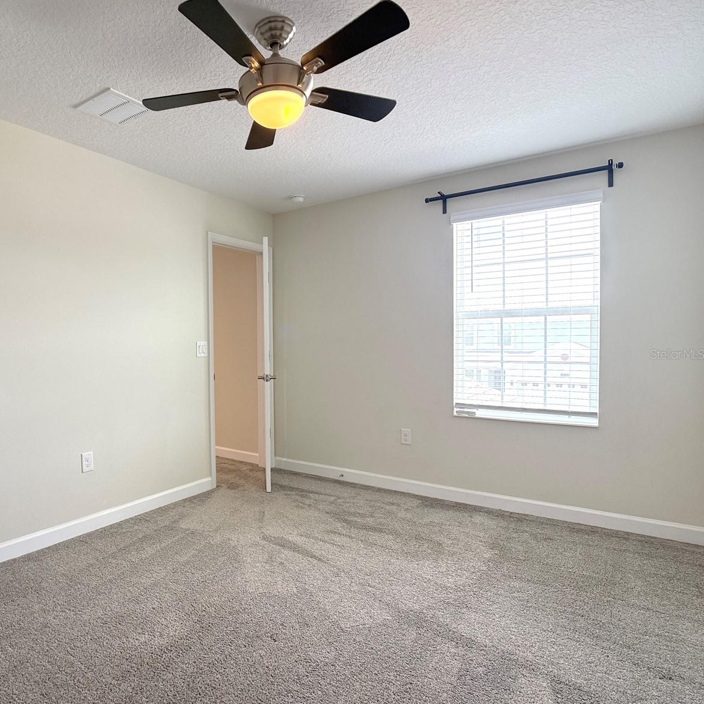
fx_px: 667
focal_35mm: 29
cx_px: 226
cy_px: 354
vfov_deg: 55.6
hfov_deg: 54.3
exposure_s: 1/176
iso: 200
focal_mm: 6.76
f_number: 1.78
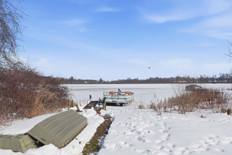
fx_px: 189
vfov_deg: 44.5
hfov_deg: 62.7
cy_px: 83
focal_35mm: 29
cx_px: 96
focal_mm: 15.5
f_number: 10
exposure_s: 1/1250
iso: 250
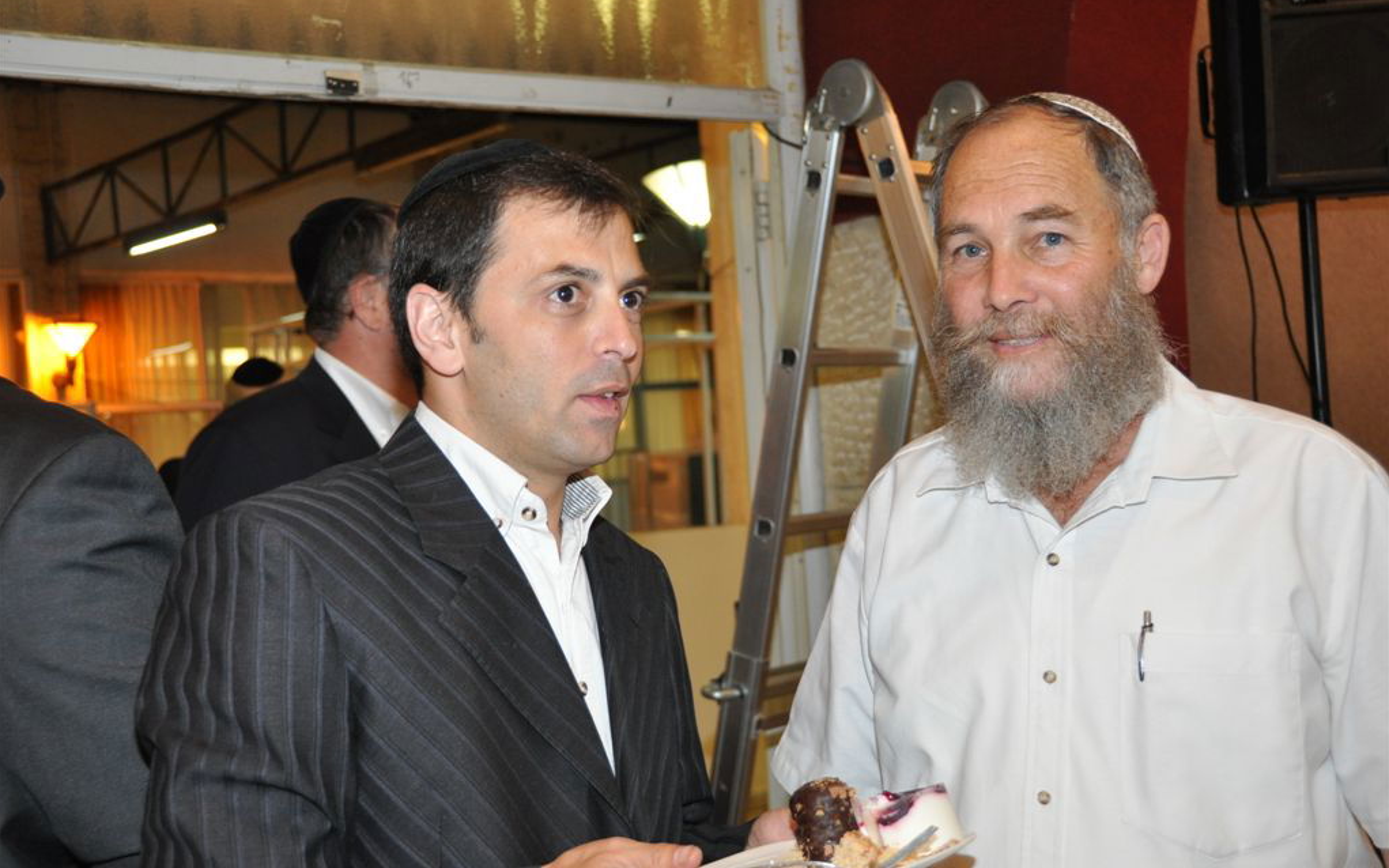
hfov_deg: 41.1
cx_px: 694
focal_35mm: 49
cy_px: 449
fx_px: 1855
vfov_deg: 26.3
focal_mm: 32
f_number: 4.2
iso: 800
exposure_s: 1/60
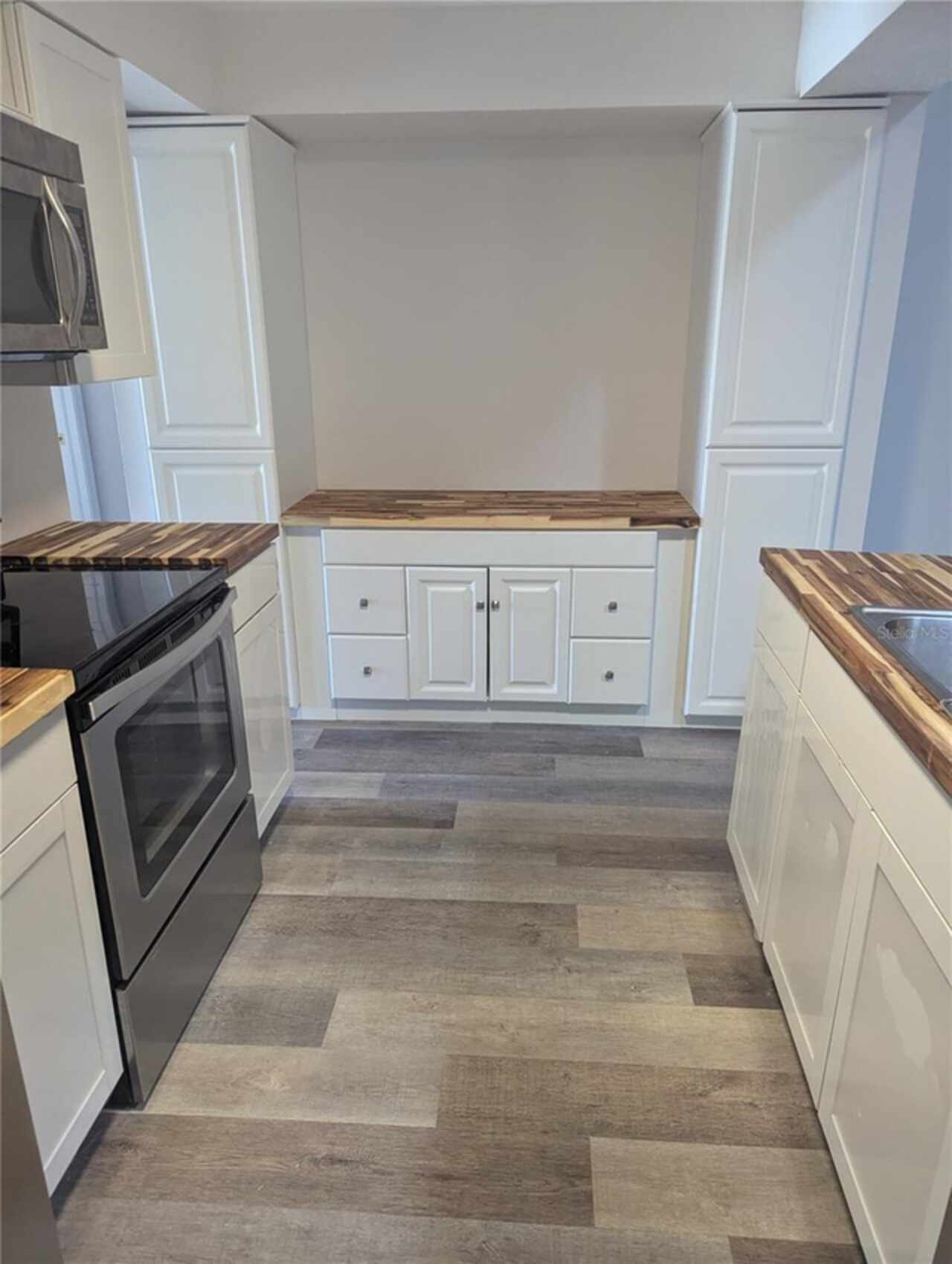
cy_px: 632
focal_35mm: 24
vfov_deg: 71.5
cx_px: 476
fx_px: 878
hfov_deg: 56.9
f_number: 1.85
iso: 1173
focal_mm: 6.81
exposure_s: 1/255
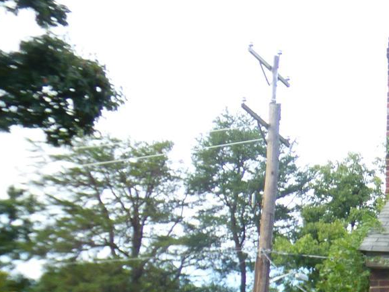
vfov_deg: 11.2
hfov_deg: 13.9
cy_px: 291
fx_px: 1473
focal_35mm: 131
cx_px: 632
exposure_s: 1/250
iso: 100
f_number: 3.5
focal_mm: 6.47
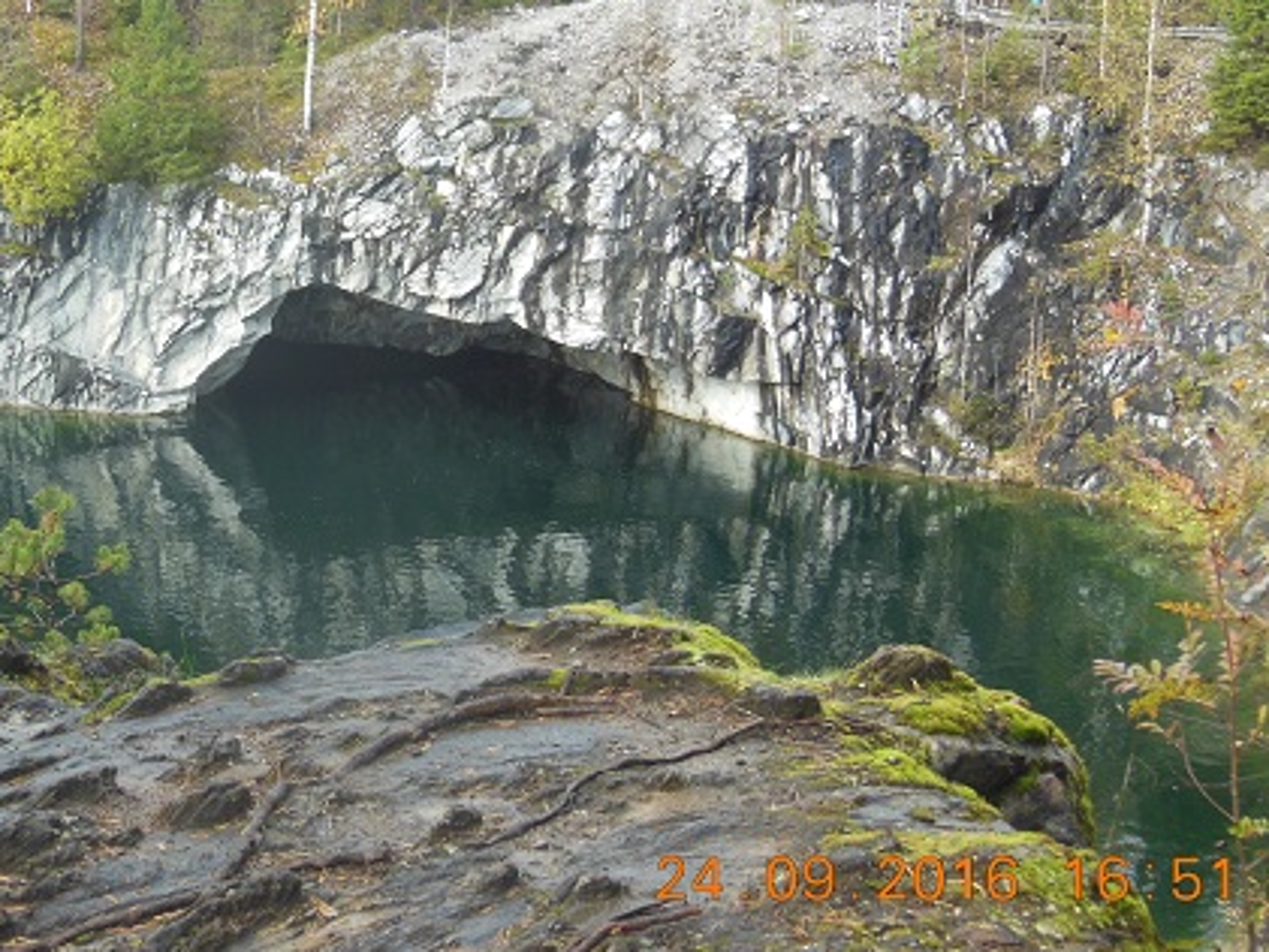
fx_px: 2897
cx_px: 353
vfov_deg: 18.6
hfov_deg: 24.5
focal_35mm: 79
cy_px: 295
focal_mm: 9.3
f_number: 4.7
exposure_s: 1/80
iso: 125
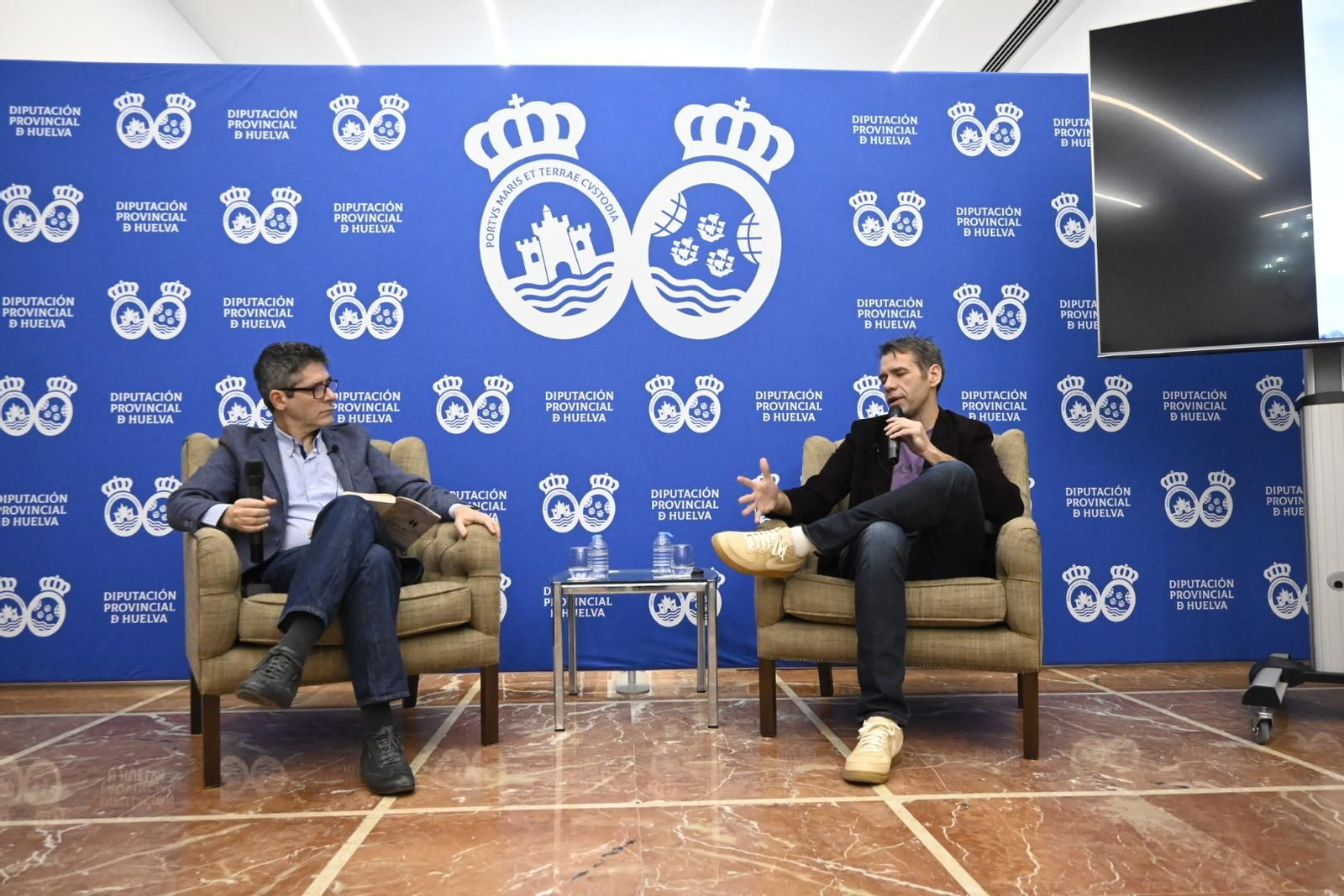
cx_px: 672
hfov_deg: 68.9
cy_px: 448
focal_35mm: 26
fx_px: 980
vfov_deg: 49.1
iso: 6400
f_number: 4.5
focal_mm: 17.5
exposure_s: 1/160
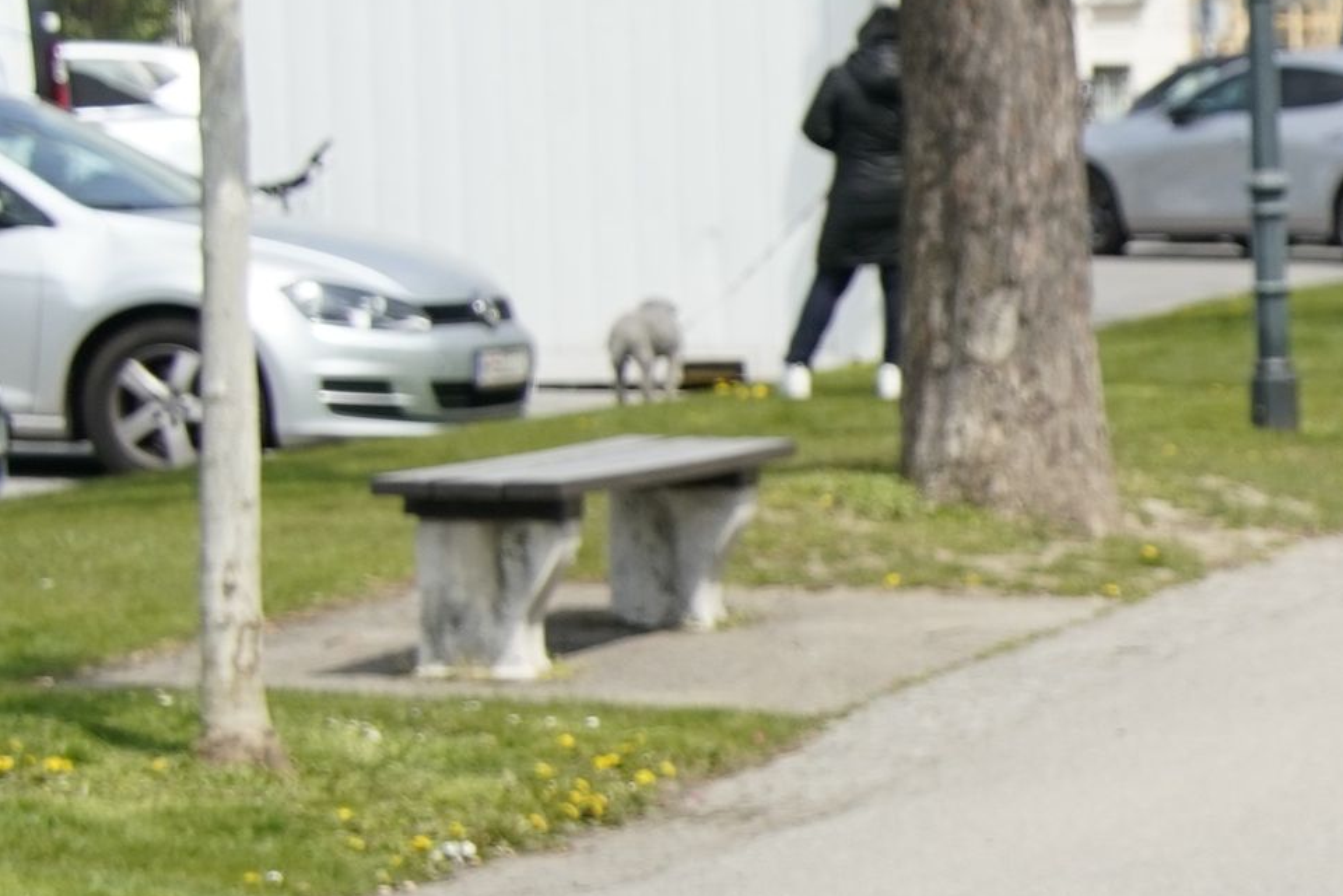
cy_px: 597
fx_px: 7461
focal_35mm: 200
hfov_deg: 9.9
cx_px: 2191
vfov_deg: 6.9
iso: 320
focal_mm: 48
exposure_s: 1/1250
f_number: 5.6
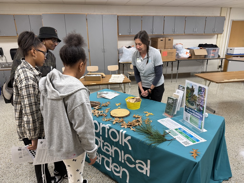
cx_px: 122
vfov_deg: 56.8
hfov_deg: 71.6
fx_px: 169
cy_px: 92
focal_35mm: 24
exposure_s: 1/120
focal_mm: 6.76
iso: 200
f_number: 1.78
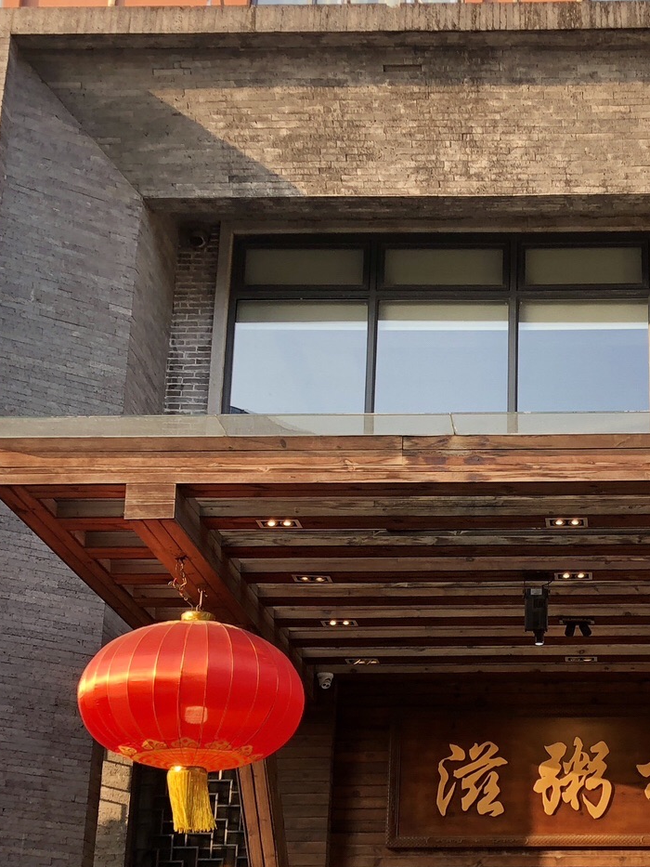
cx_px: 565
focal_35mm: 60
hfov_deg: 23.9
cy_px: 510
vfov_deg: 32.1
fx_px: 1502
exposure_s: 1/140
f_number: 1.8
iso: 20
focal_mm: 4
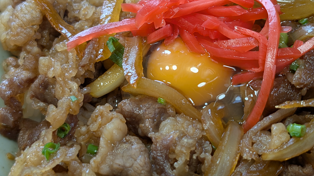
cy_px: 60
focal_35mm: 66
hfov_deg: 31.8
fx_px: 550
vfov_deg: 18.2
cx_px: 182
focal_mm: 6.9
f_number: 1.68
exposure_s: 1/24
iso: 24
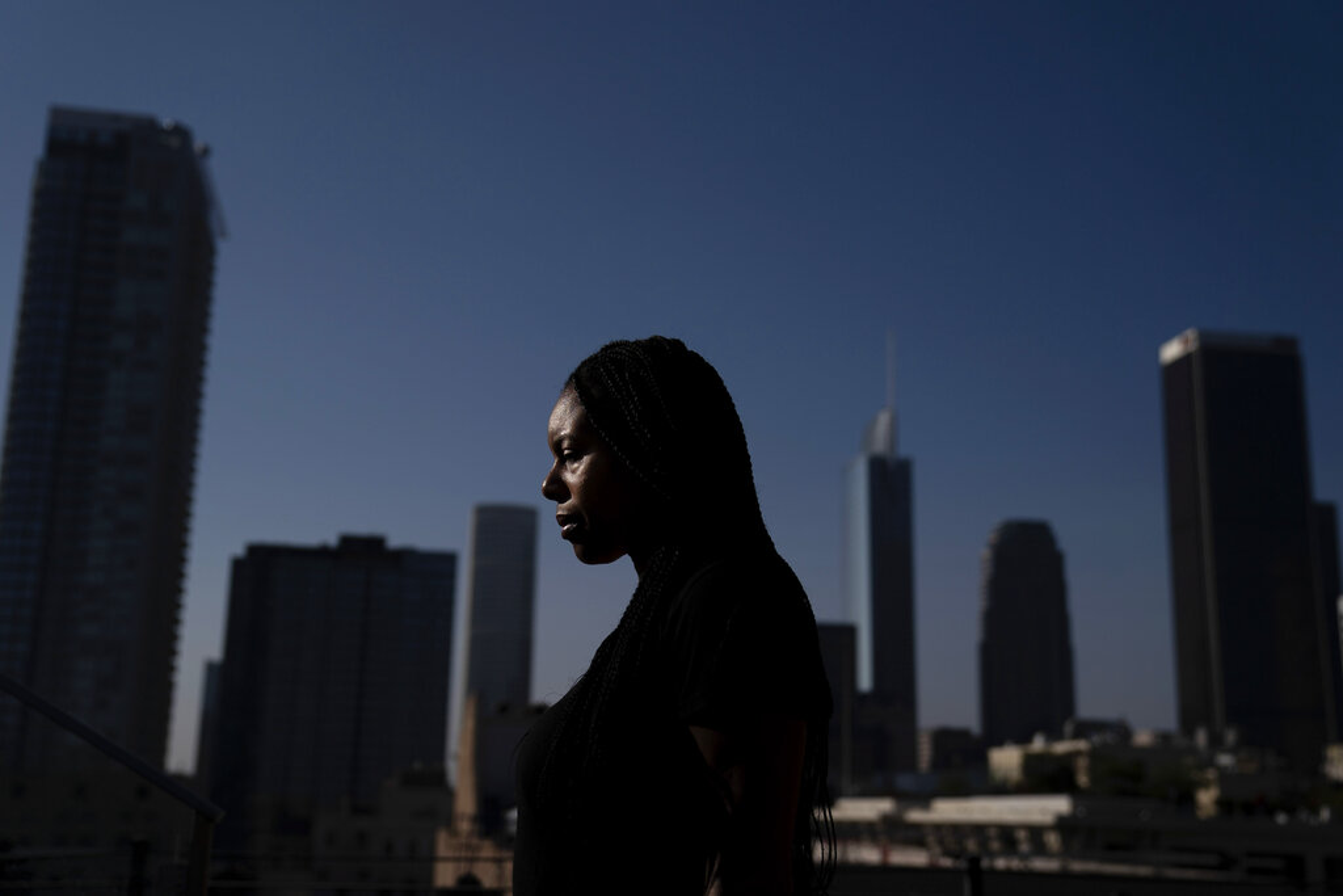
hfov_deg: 47.4
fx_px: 1530
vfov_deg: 32.6
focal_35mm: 41
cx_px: 672
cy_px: 448
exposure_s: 1/10000
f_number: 3.2
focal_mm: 41
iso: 125
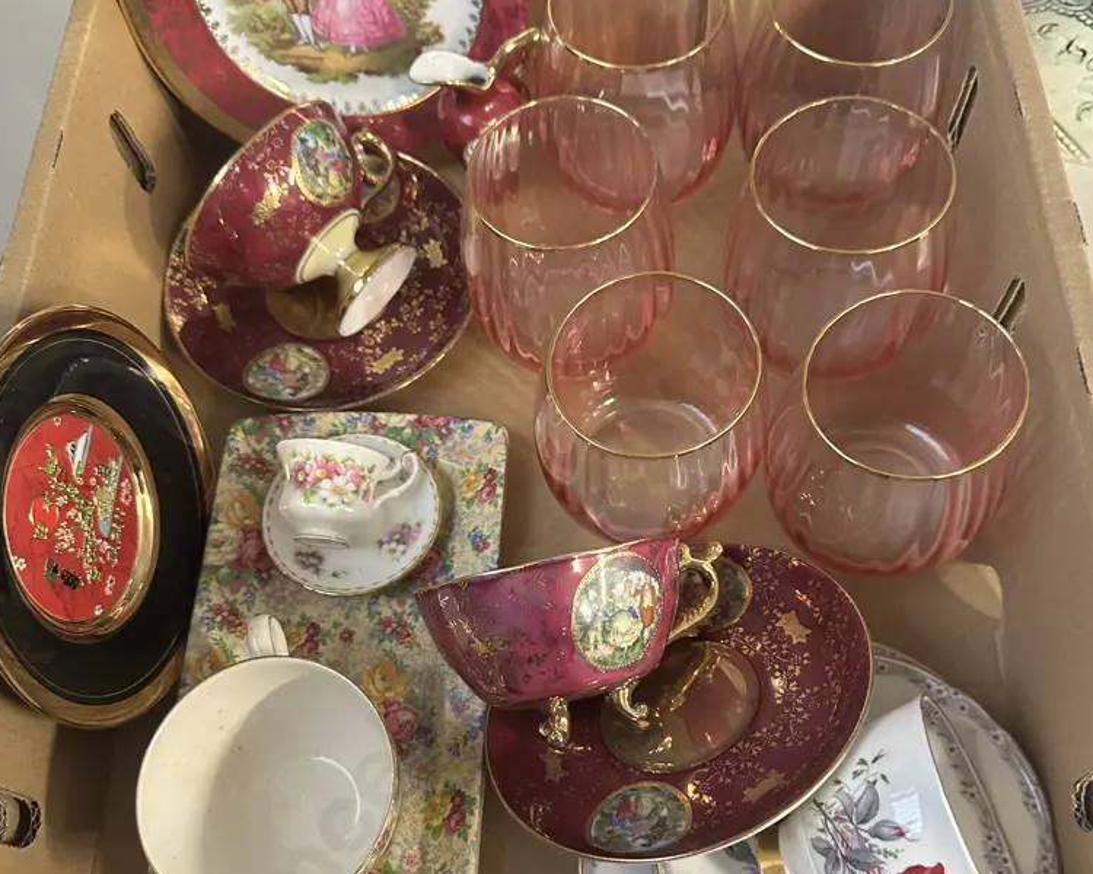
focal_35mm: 32
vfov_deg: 45.4
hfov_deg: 55.7
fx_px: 1035
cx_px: 555
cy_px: 545
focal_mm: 6.86
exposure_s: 1/50
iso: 500
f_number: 1.78
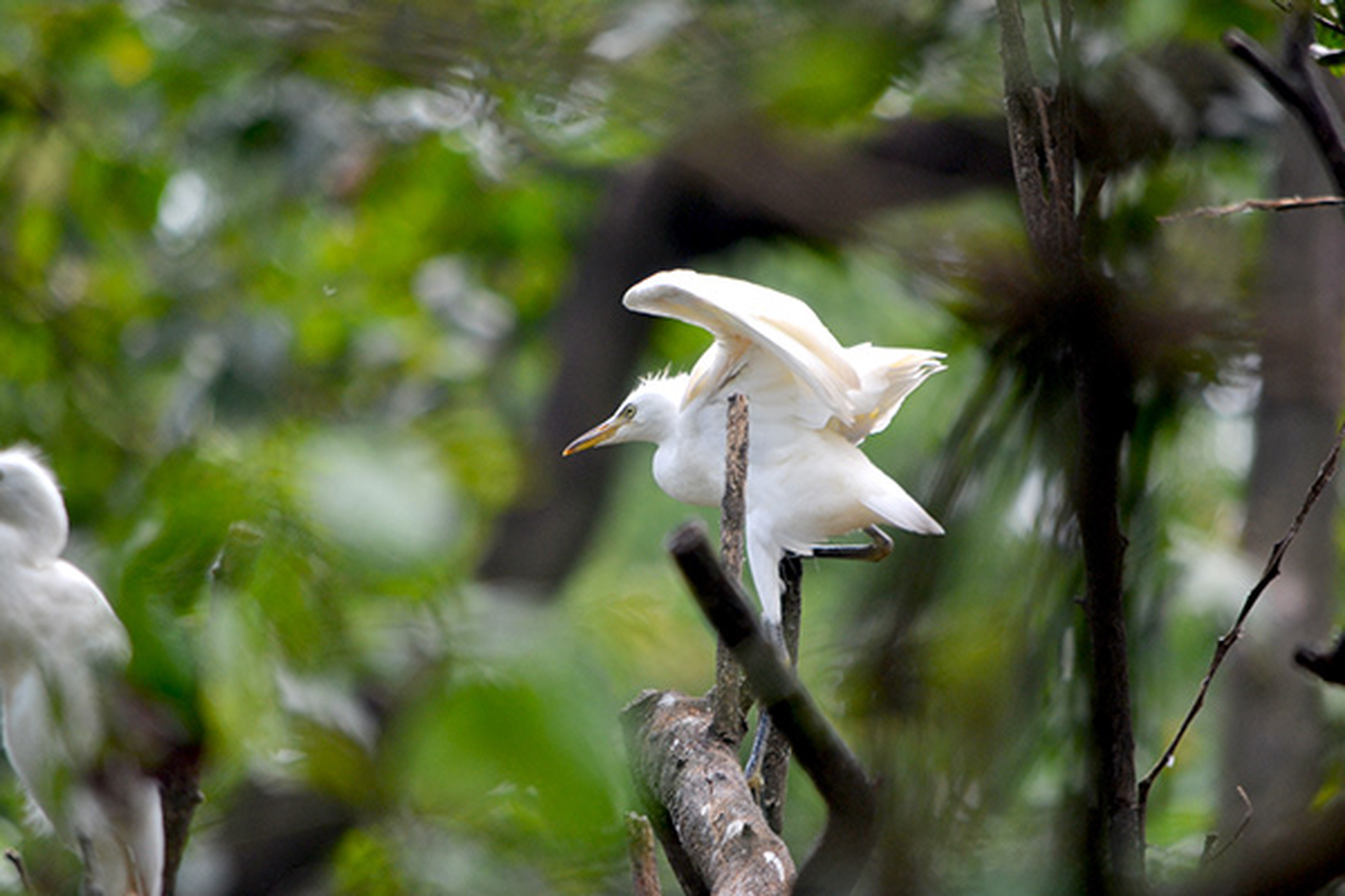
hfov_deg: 4.6
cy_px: 448
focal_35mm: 450
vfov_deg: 3.1
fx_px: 16811
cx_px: 672
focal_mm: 300
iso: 450
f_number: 5.6
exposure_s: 1/500
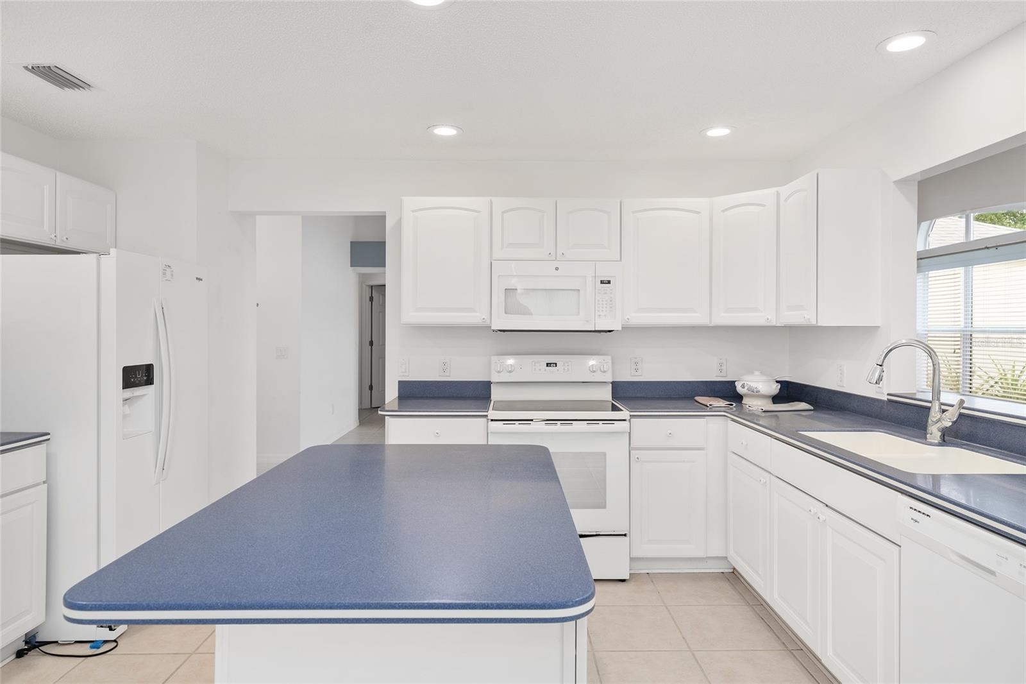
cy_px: 342
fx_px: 598
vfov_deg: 59.5
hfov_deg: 81.2
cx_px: 513
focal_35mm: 21
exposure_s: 1/8
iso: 125
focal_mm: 21
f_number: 7.1
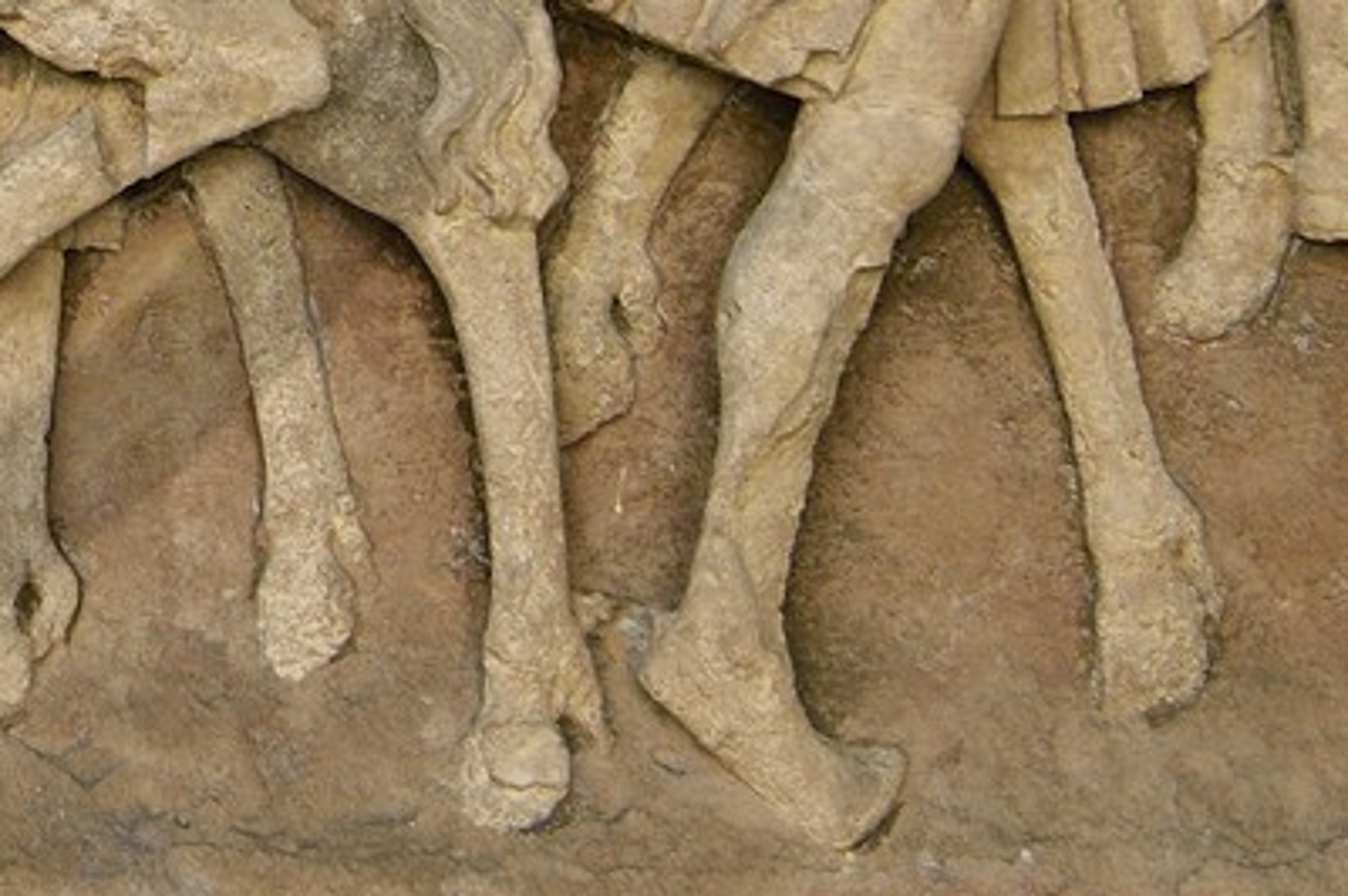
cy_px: -603
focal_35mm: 152
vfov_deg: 8.7
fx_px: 5687
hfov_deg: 12.8
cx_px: -735
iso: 200
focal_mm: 38
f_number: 10
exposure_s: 1/125
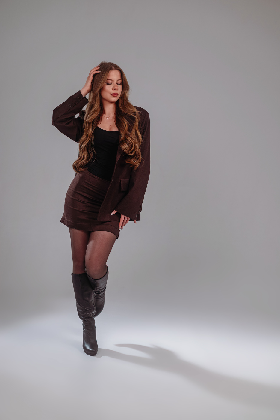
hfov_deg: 27.0
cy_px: 210
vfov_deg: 39.6
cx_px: 140
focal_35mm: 50
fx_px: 583
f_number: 2.8
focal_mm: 50
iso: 100
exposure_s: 1/320
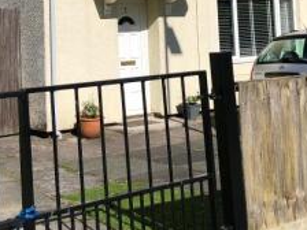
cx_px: 88
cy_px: -14
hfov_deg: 26.4
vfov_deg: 19.4
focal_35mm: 73
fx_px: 647
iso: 20
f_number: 1.8
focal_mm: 3.99
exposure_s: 1/4049
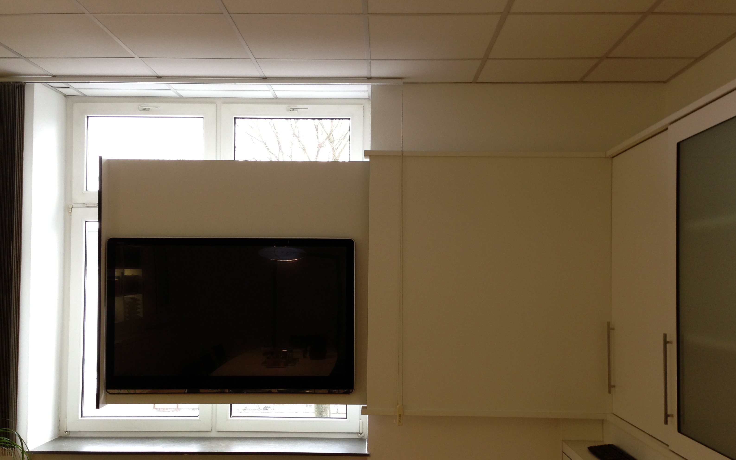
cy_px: 265
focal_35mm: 36
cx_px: 371
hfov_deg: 54.0
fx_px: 722
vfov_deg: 35.3
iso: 64
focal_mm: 4.13
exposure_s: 1/40
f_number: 2.4
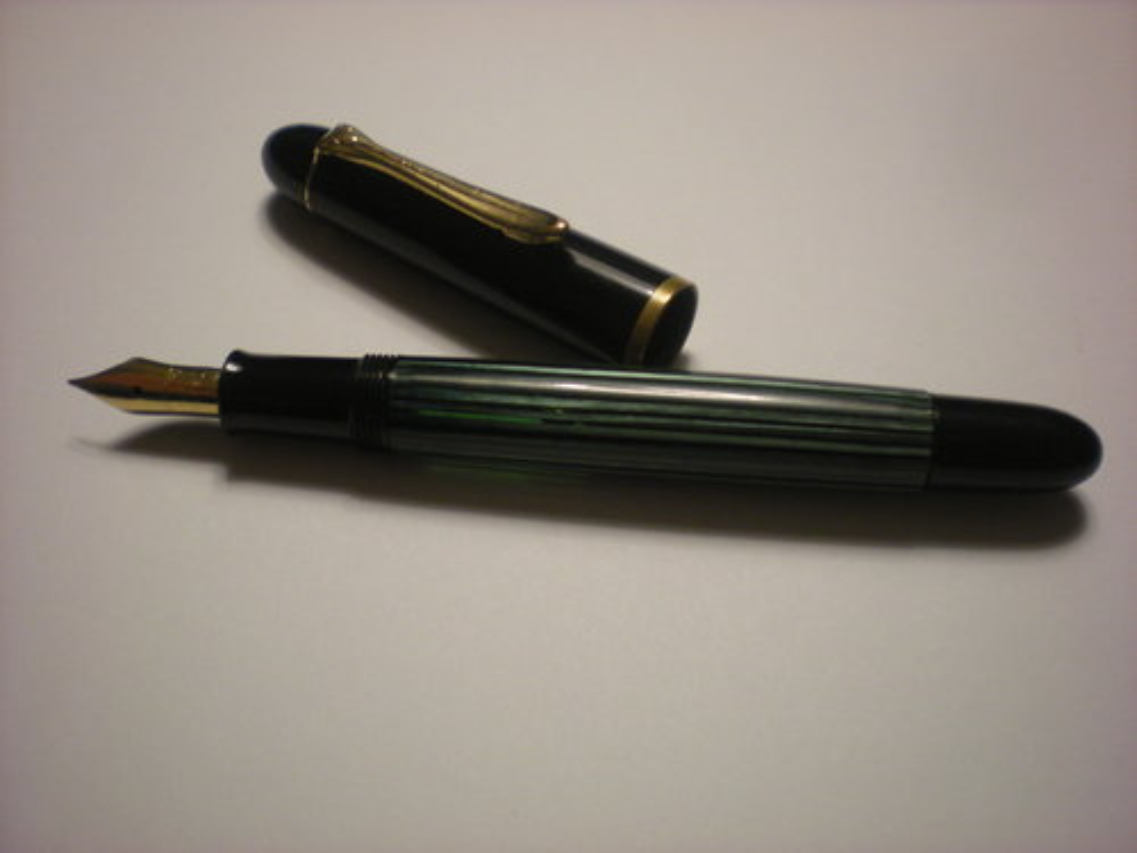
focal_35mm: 38
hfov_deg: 49.0
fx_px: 1248
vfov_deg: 37.7
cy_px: 426
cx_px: 568
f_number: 3.1
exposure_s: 1/29.8
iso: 200
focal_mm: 6.3
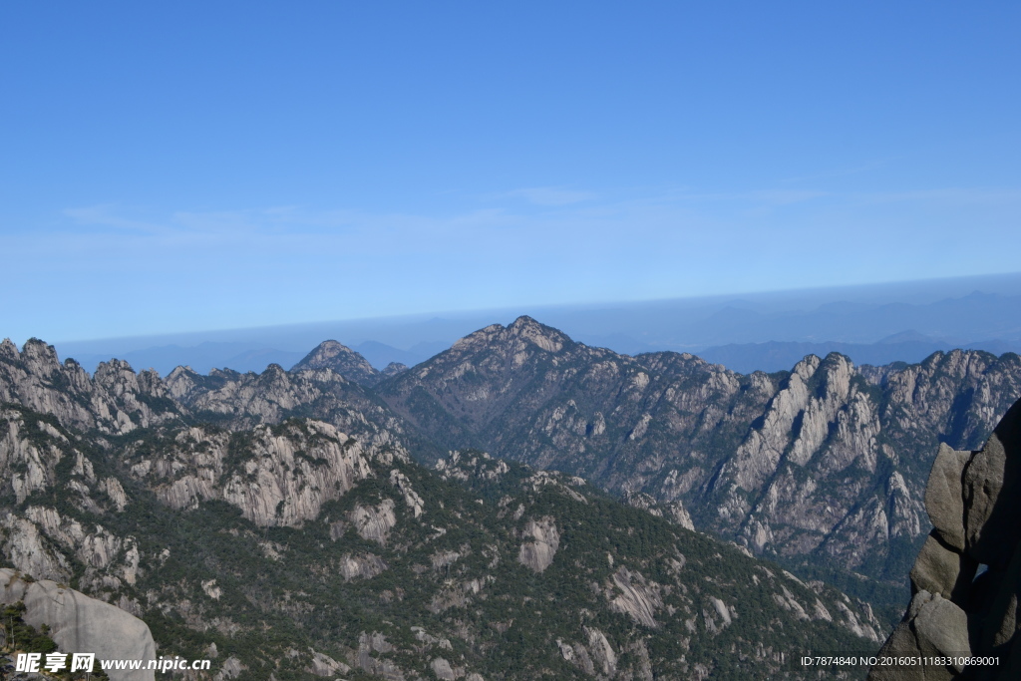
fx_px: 1021
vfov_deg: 36.9
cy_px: 340
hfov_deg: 53.1
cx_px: 510
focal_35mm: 36
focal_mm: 24
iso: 100
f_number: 8
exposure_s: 1/250
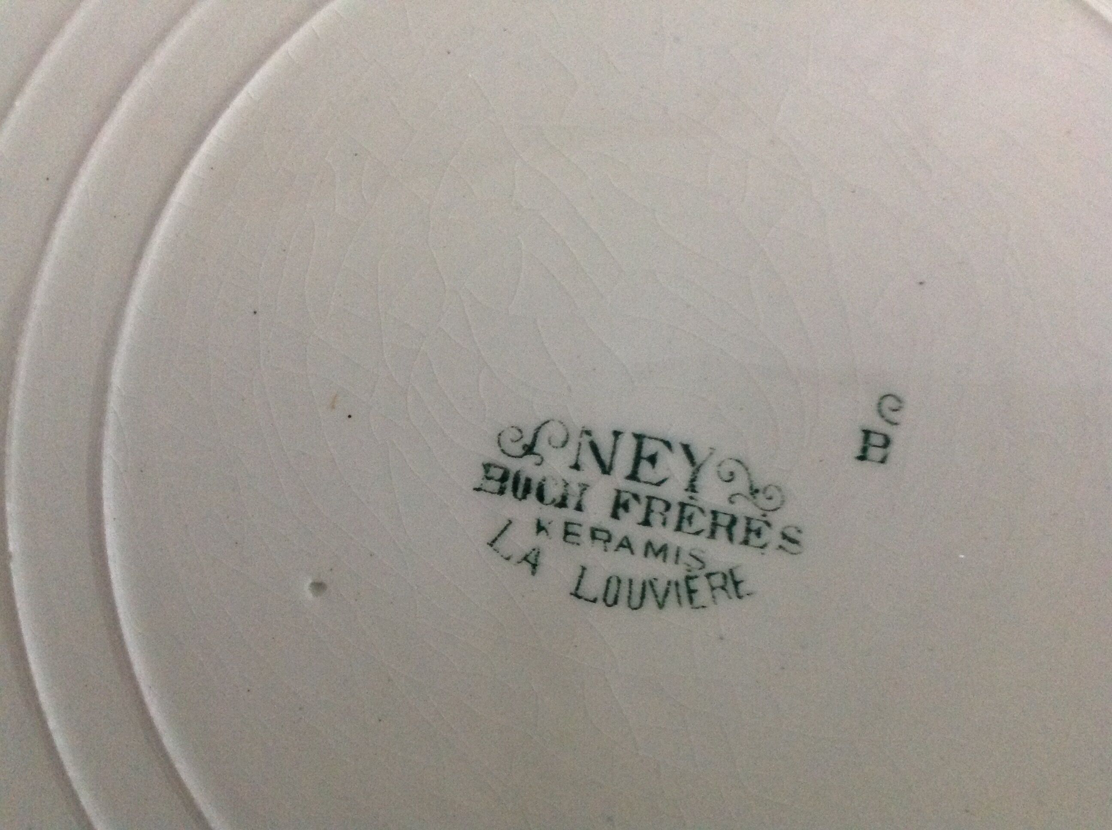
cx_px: 556
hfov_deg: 52.7
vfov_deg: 40.6
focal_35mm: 35
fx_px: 1123
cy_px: 415
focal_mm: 4.28
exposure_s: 1/15
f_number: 2.4
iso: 400
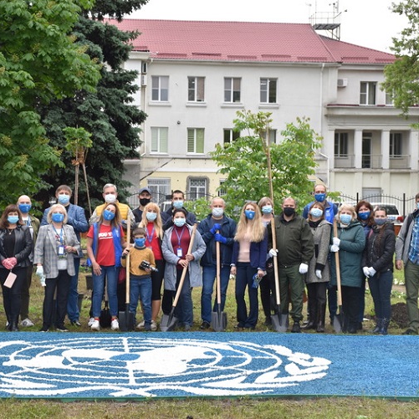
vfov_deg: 23.7
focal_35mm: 73
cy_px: 210
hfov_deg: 23.6
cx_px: 153
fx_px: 1000
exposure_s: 1/250
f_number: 8
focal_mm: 38
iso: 320
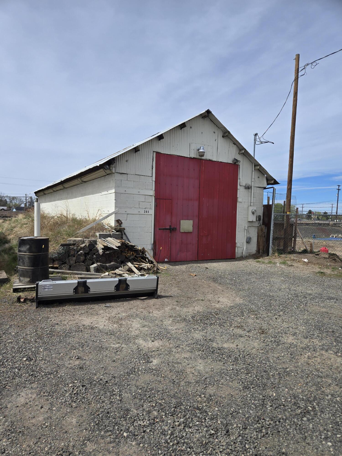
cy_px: 228
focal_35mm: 23
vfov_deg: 73.9
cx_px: 171
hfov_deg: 58.9
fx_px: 303
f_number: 1.8
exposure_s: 1/2752
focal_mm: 5.4
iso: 25
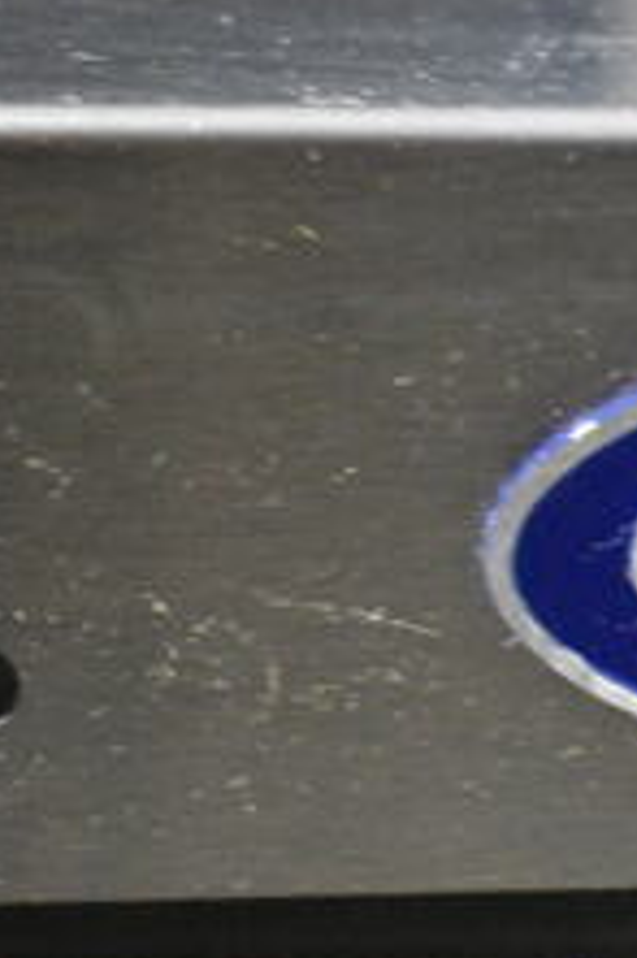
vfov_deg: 14.5
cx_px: 1265
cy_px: 624
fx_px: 3748
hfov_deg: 9.1
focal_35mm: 141
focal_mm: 34
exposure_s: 1/125
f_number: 5.6
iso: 6400
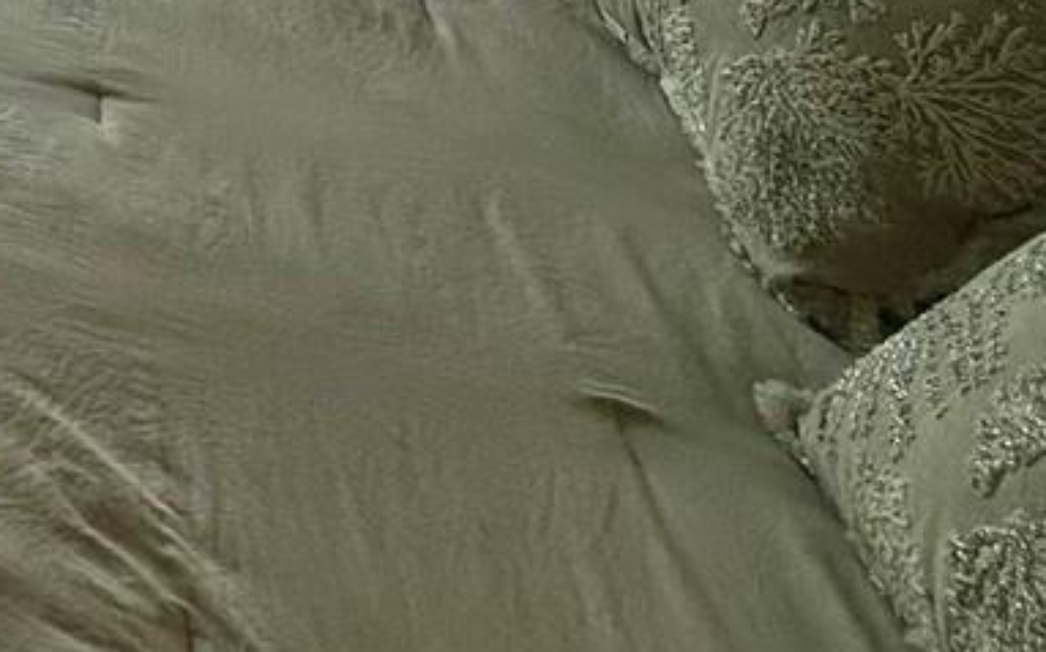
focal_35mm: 62
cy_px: -911
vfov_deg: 14.2
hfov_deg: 25.2
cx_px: -516
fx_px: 1767
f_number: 2.2
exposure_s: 1/1167
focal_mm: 2.22
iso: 50
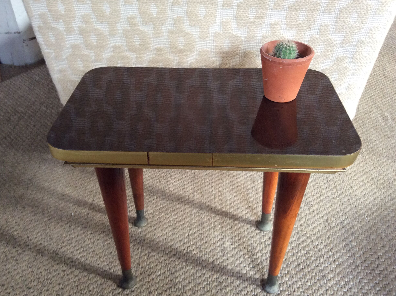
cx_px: 186
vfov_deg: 41.7
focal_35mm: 34
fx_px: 388
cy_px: 155
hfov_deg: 54.0
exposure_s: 1/25
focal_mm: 3.3
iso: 100
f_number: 2.4
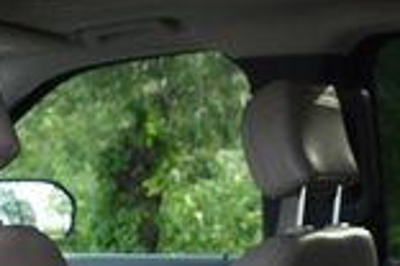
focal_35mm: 111
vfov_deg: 11.8
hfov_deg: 18.4
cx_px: 154
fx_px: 1233
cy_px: 398
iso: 500
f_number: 3.5
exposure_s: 1/250
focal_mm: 18
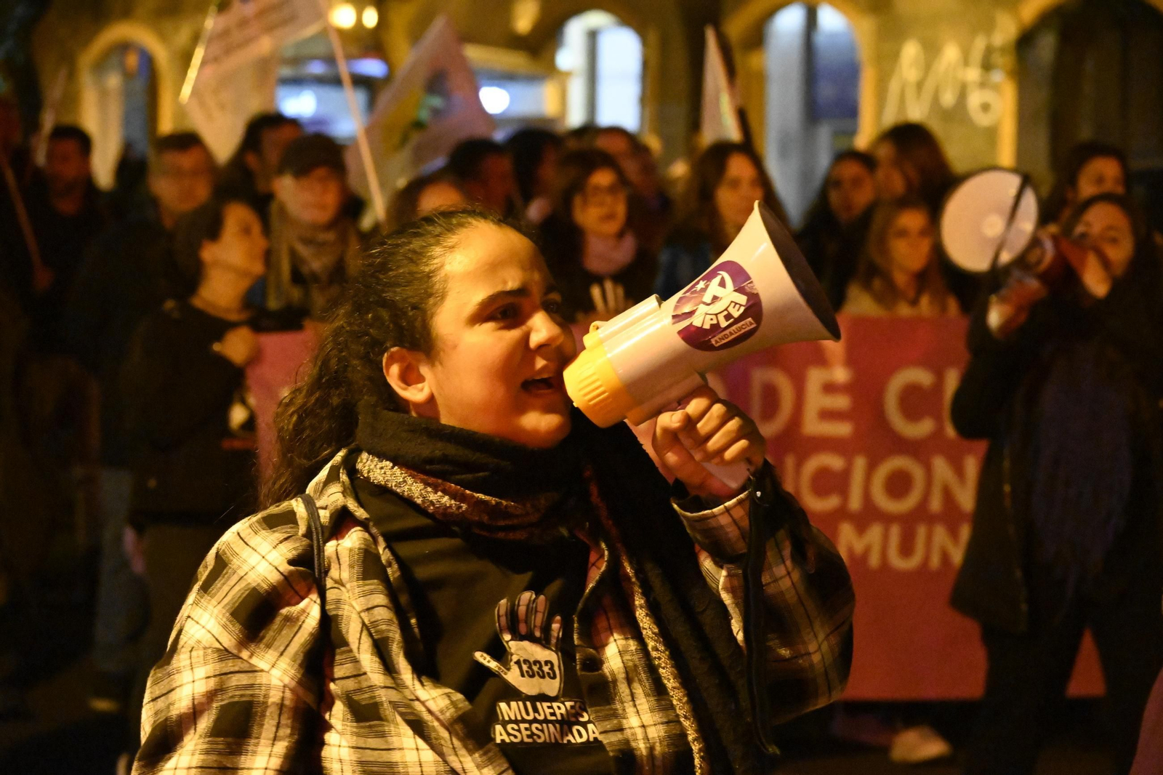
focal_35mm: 144
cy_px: 388
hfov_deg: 14.3
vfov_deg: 9.5
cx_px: 582
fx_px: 4651
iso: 20000
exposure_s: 1/160
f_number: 6.3
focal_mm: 96
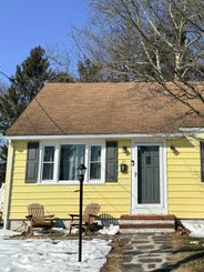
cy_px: 112
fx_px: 385
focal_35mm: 49
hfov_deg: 29.3
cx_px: 149
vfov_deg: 38.8
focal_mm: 6.76
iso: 80
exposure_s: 1/8130
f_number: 1.78
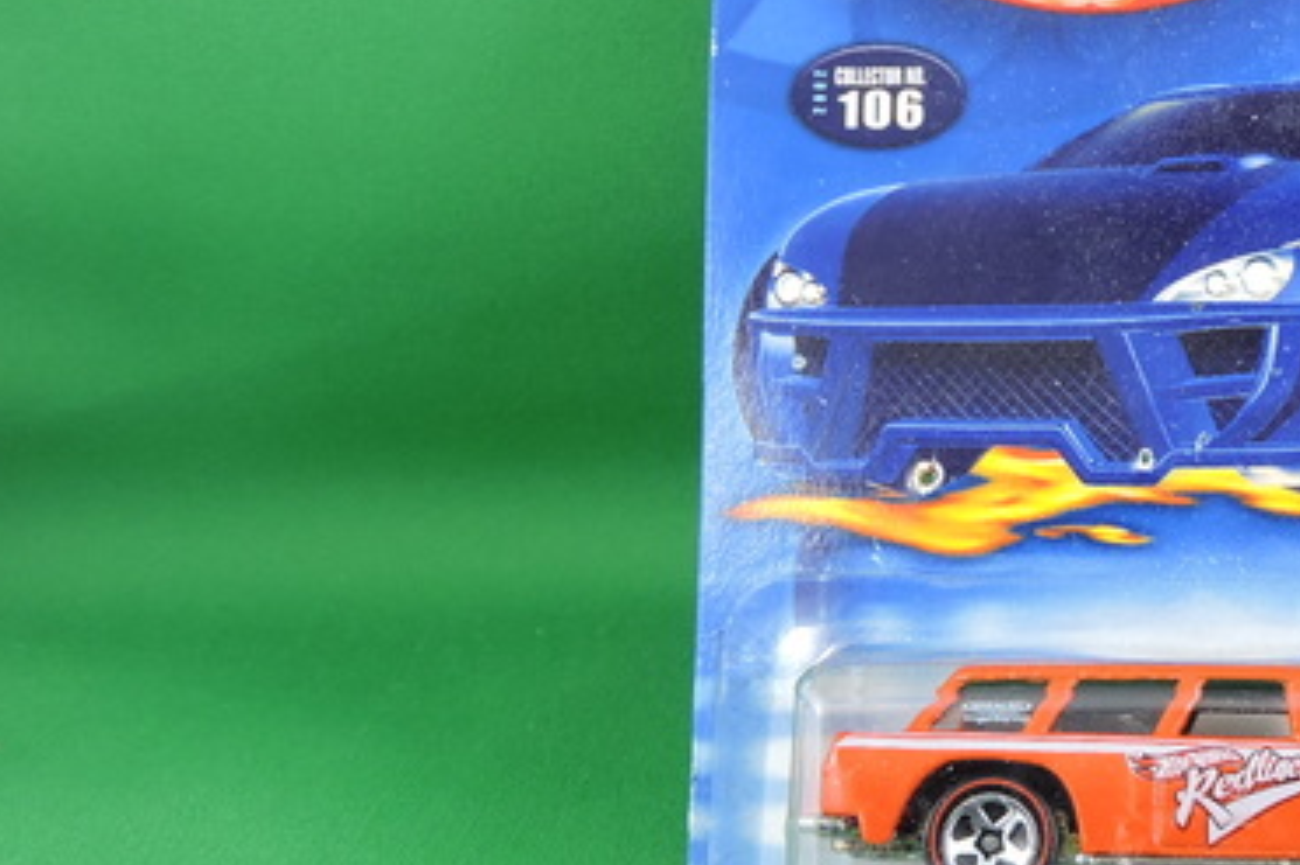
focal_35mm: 65
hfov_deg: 28.8
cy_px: 347
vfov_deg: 20.9
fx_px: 2346
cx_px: 1330
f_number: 3.5
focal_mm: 5.4
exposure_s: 1/30
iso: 140
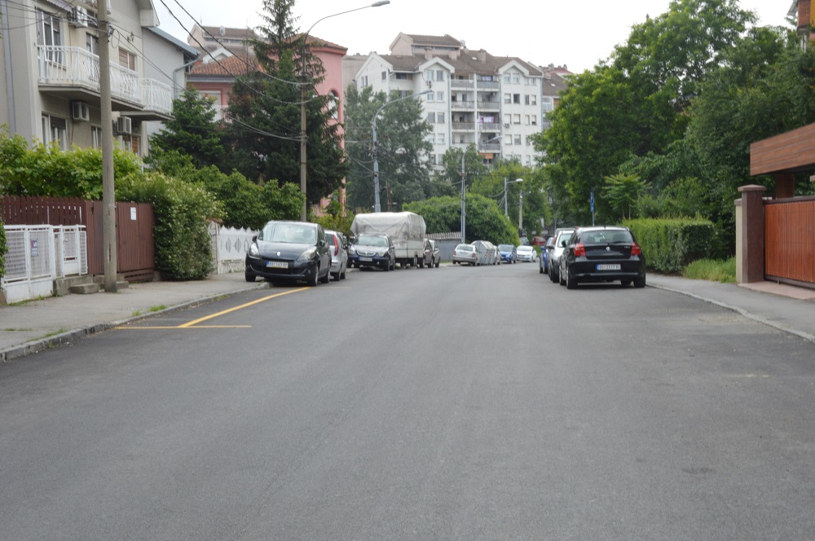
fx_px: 1289
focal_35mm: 57
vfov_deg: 23.7
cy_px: 270
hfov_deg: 35.1
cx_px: 408
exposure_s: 1/30
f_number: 29
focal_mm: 38
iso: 400
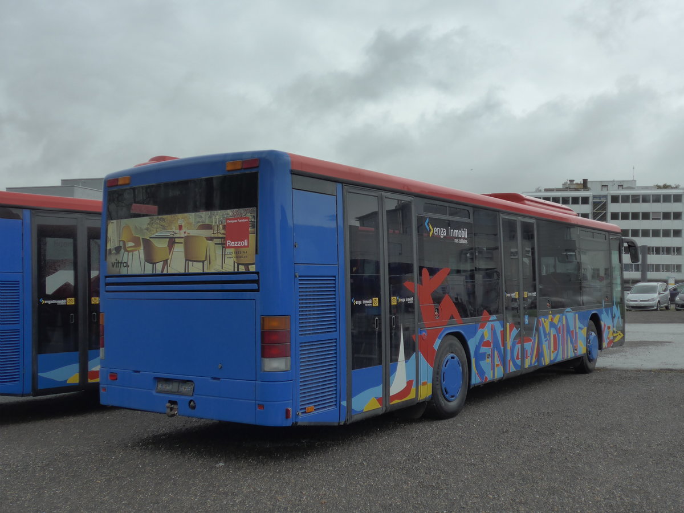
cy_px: 256
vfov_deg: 36.8
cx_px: 342
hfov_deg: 47.9
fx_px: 771
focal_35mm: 39
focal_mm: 8
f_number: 2.5
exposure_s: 1/640
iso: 160
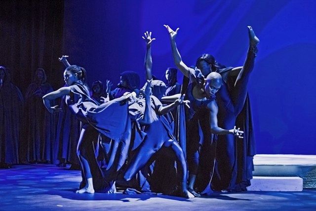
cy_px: 106
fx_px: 725
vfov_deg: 16.6
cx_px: 158
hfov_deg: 24.6
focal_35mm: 82
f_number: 4
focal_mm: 55
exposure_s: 1/25
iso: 400
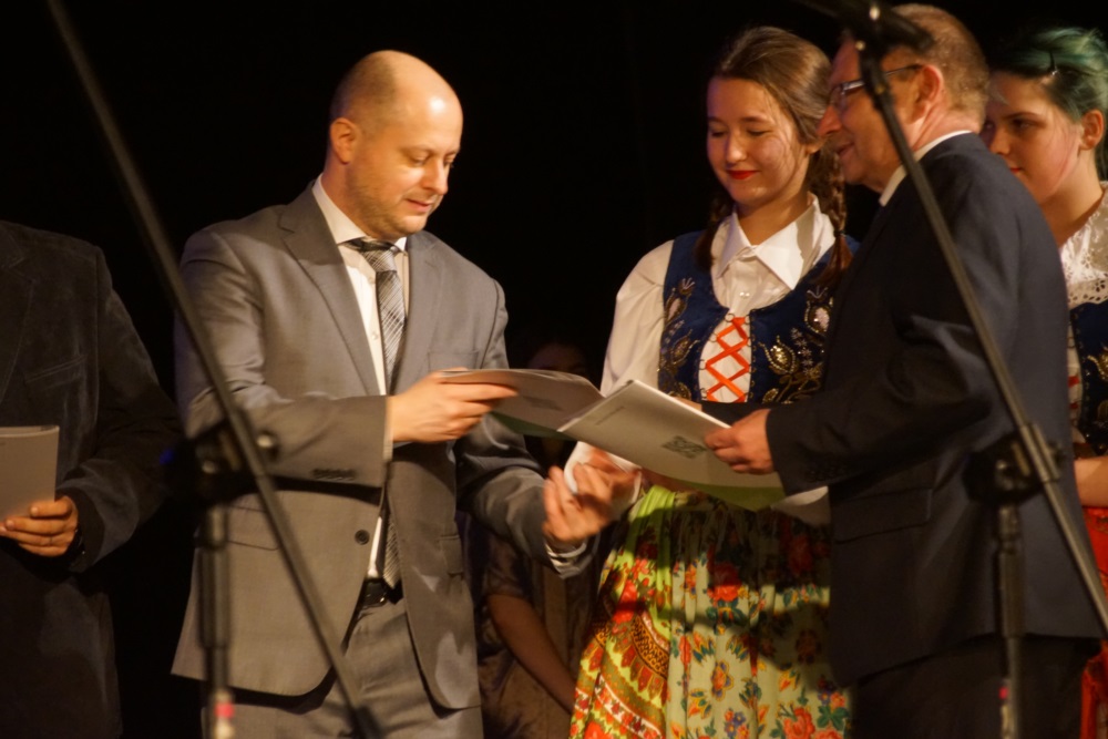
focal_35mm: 202
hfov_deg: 10.2
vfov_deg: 6.8
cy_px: 370
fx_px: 6233
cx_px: 554
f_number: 5.6
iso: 3200
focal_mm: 135
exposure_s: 1/25
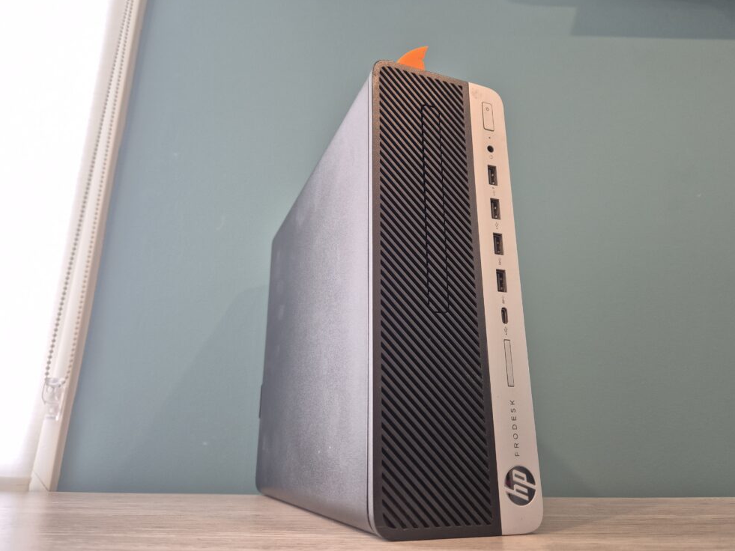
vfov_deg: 56.8
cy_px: 280
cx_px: 370
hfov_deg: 71.6
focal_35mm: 24
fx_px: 510
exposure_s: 1/100
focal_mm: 5.4
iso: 250
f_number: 1.8
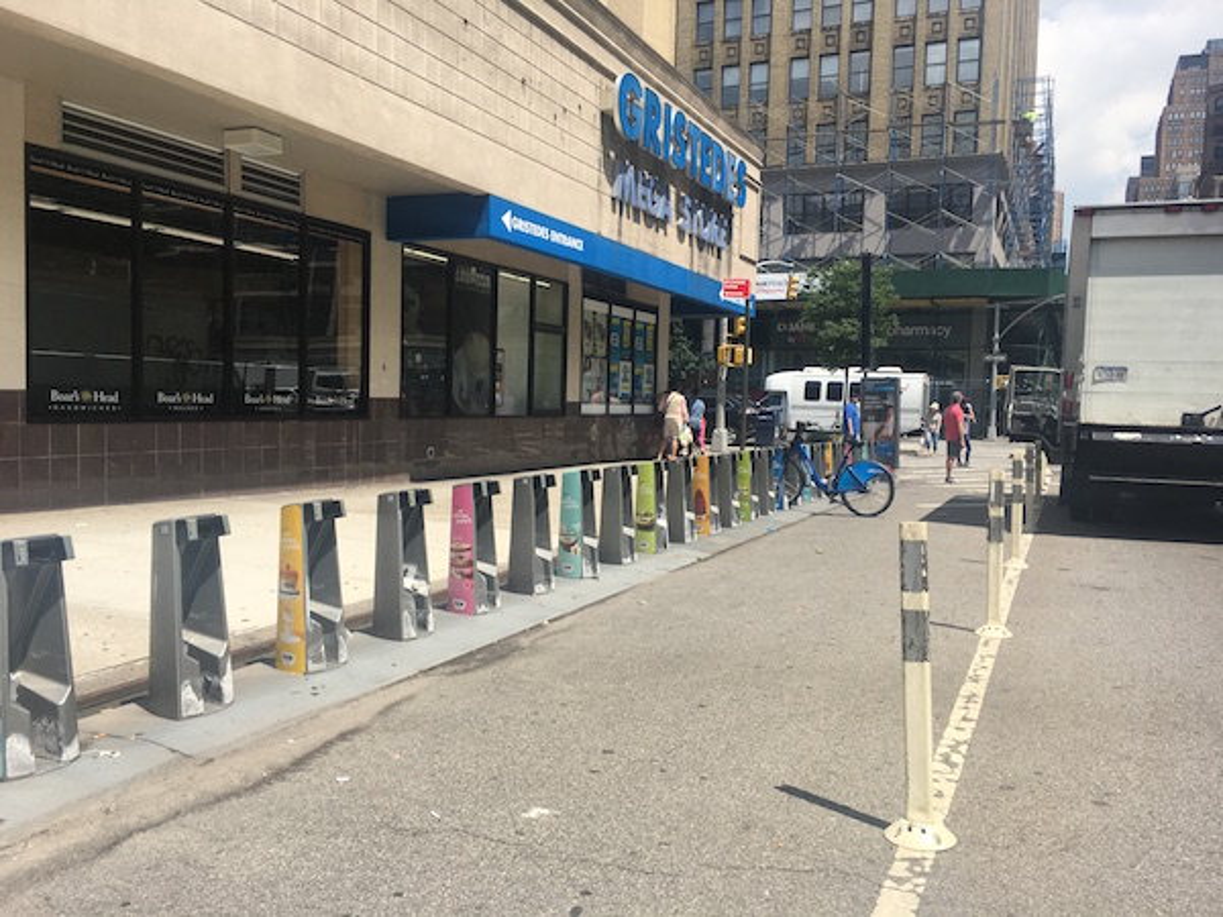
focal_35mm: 29
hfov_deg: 61.7
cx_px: 612
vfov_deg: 48.2
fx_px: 1025
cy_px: 458
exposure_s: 1/1241
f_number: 2.2
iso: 25
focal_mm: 4.15
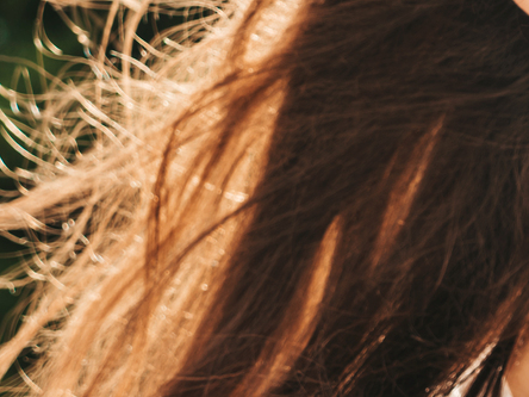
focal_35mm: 189
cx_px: 641
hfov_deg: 10.3
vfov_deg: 7.8
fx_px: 2888
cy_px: 41
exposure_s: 1/400
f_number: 3.5
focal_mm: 35
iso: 100
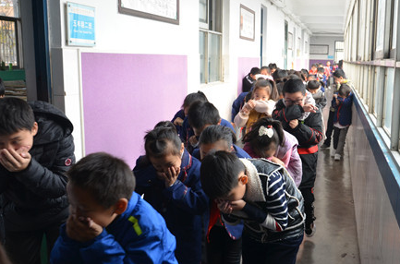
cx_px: 268
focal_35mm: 44
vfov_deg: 30.5
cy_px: 140
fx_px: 484
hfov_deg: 44.2
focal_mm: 21
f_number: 5.6
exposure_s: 1/125
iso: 400
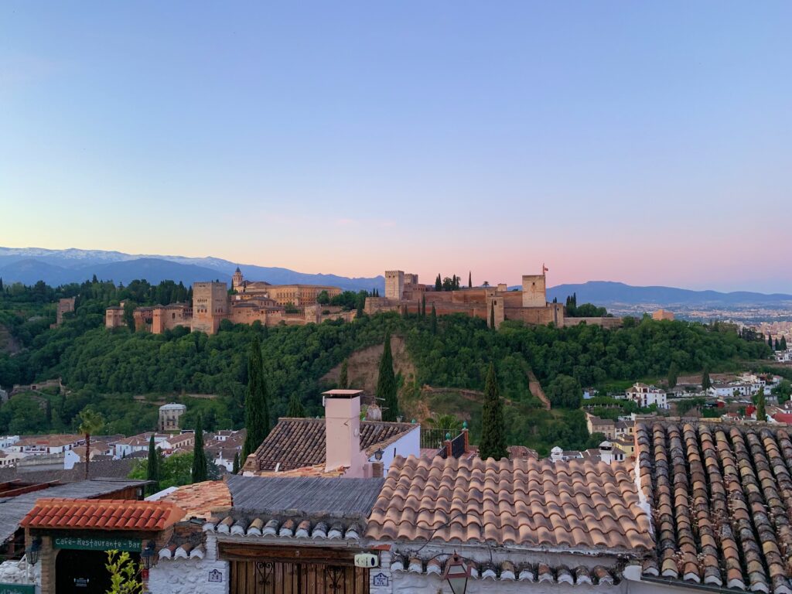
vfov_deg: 53.1
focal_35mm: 26
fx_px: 595
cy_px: 297
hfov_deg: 67.3
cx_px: 396
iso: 100
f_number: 1.8
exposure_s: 1/71
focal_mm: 4.25
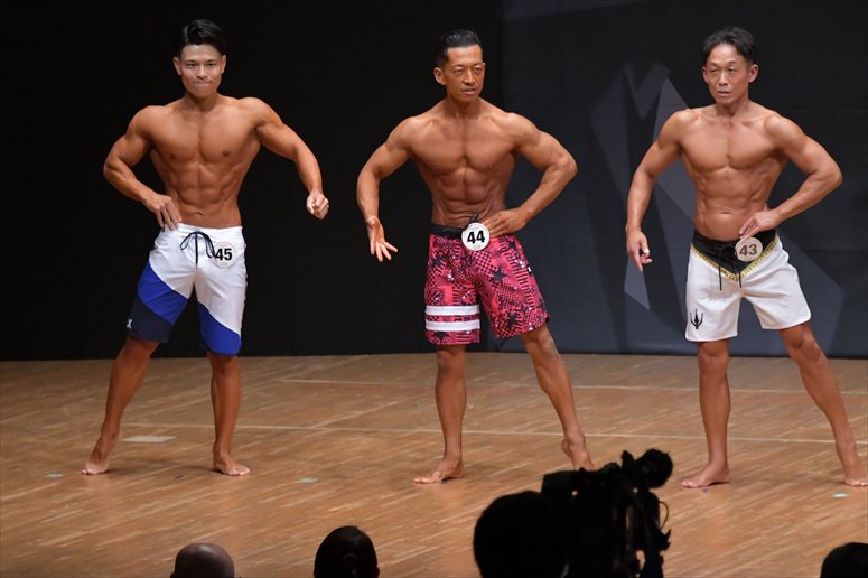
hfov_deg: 7.2
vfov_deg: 4.8
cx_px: 434
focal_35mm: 285
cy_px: 289
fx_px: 6868
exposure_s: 1/400
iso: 6400
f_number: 5.6
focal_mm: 190
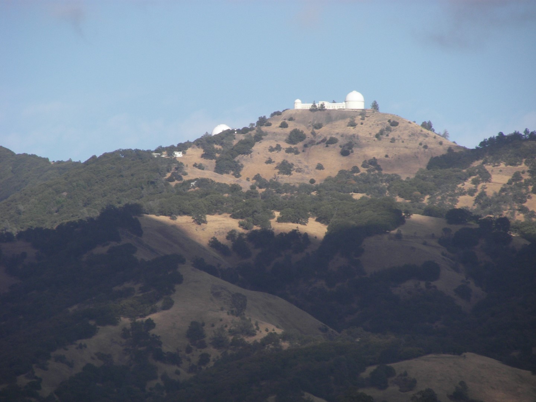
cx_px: 268
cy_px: 201
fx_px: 6689
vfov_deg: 3.4
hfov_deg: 4.6
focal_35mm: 432
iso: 64
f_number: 5
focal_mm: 72
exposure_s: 1/500
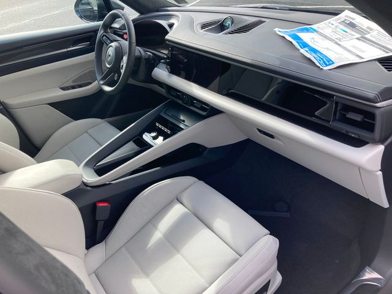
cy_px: 147
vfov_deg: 49.7
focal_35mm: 28
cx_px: 196
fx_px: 317
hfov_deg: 63.4
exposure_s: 1/175
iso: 20
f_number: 1.8
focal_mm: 3.99
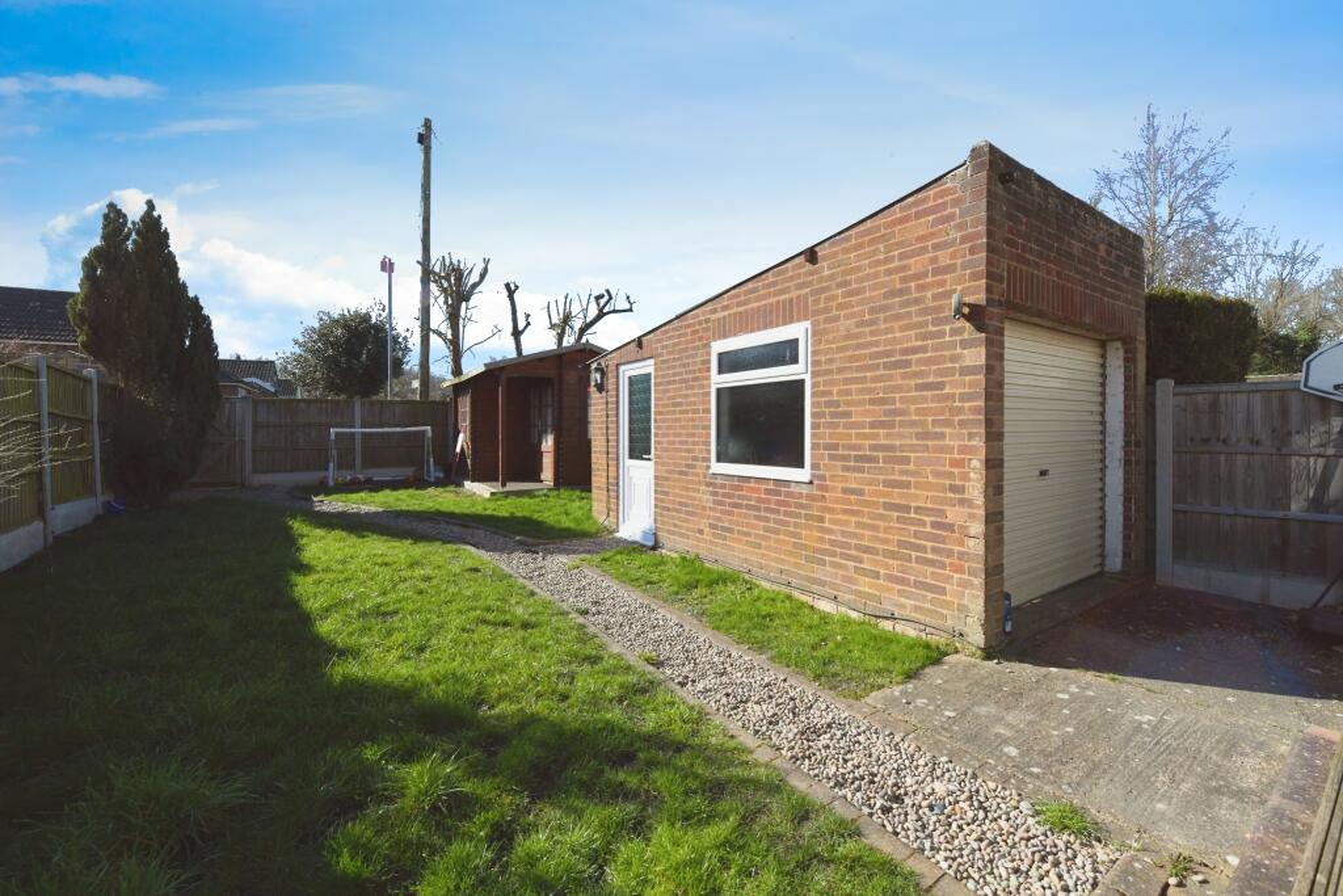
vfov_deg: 77.3
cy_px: 448
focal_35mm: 15
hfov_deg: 100.4
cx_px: 672
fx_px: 560
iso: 800
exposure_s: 1/2500
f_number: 8
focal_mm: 15
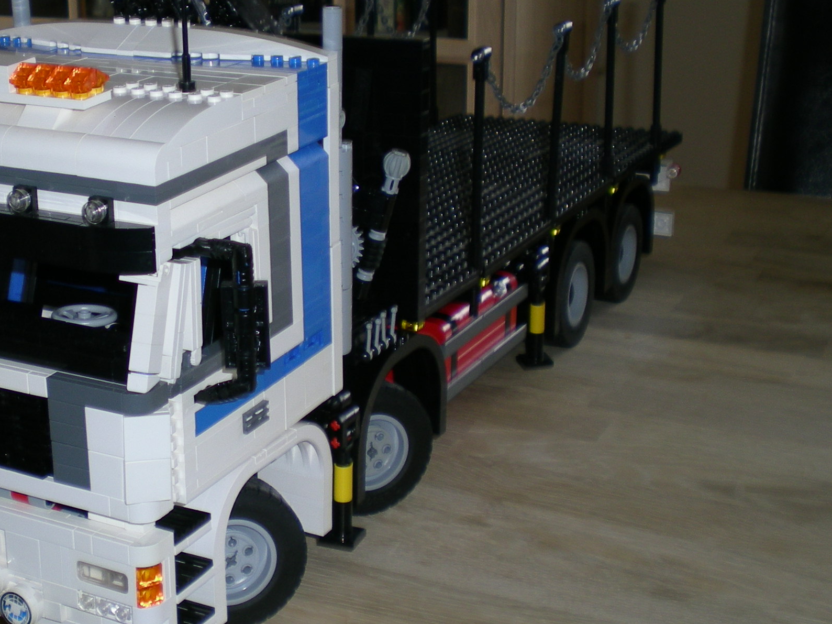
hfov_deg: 30.6
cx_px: 200
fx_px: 1490
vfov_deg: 23.6
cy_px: 257
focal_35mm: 62
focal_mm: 6.3
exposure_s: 1/30
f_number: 3.1
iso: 50
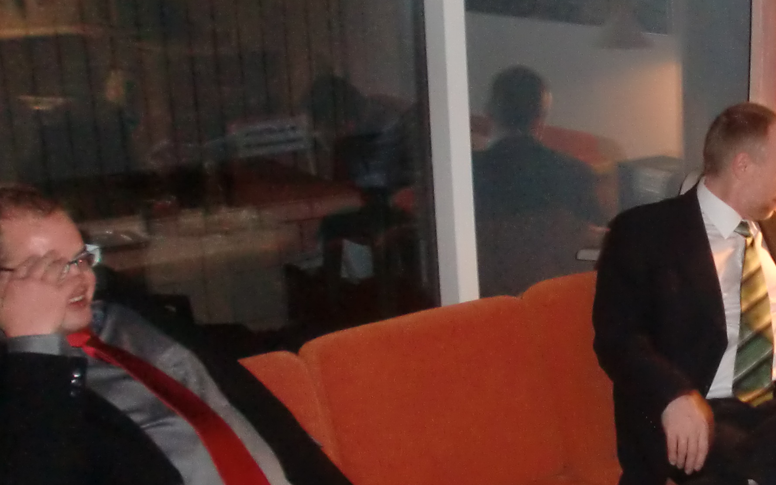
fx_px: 1311
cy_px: 310
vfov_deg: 20.9
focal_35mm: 62
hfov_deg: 31.0
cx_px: 744
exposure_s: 1/25
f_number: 2.6
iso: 400
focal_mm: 4.65
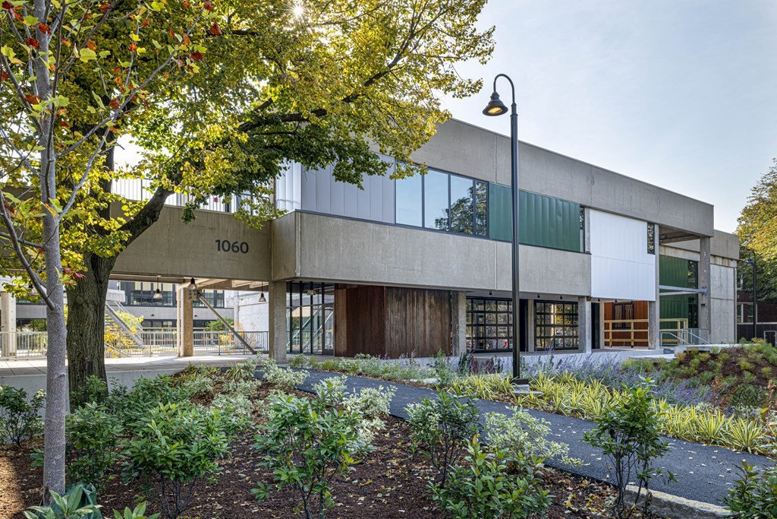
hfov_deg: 73.7
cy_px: 260
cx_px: 388
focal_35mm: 24
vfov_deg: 53.1
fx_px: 518
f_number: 11
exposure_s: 1/200
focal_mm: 24
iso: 100
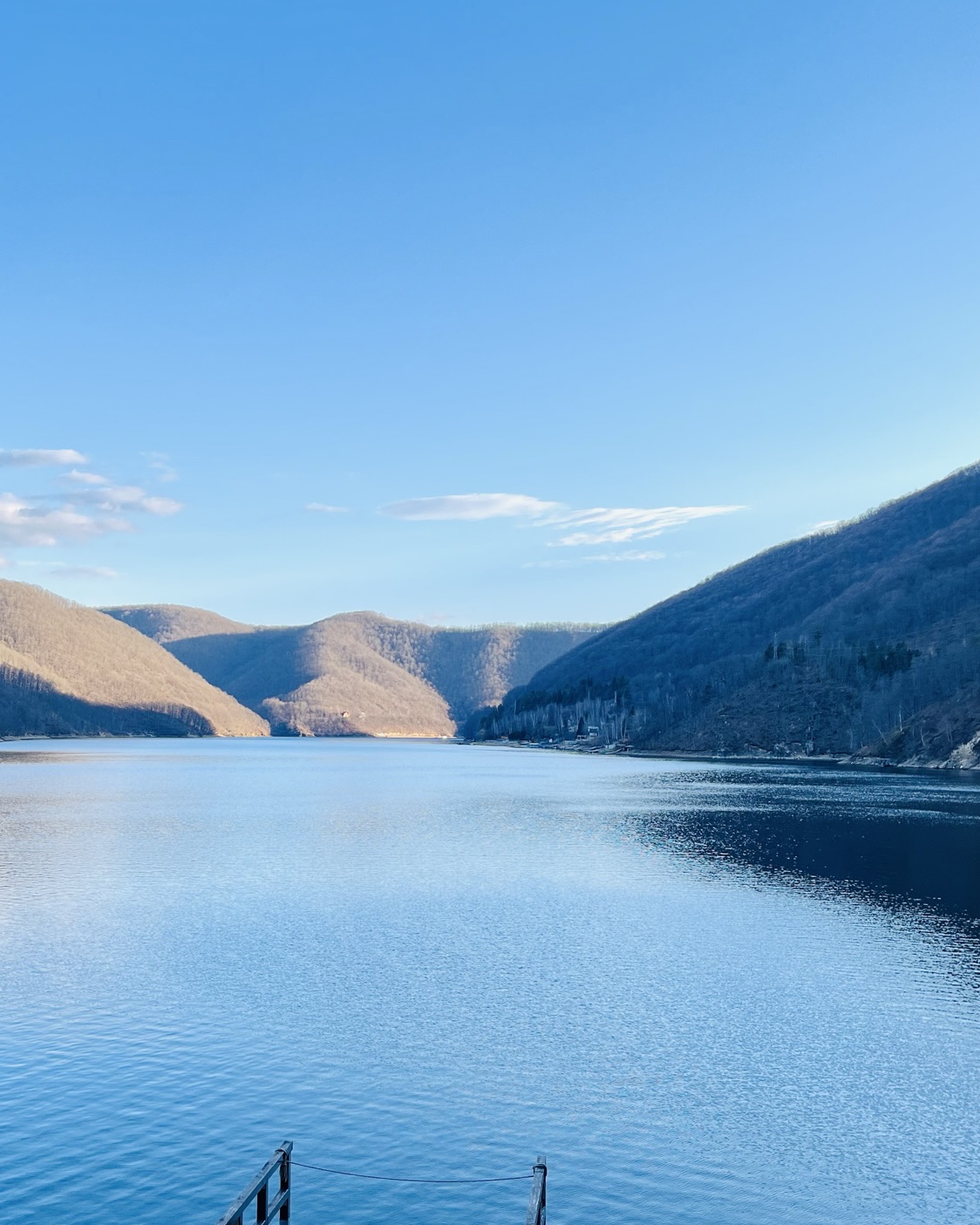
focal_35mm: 37
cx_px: 397
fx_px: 1341
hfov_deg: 40.0
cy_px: 736
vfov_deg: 48.8
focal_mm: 5.1
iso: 50
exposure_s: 1/684
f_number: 1.6
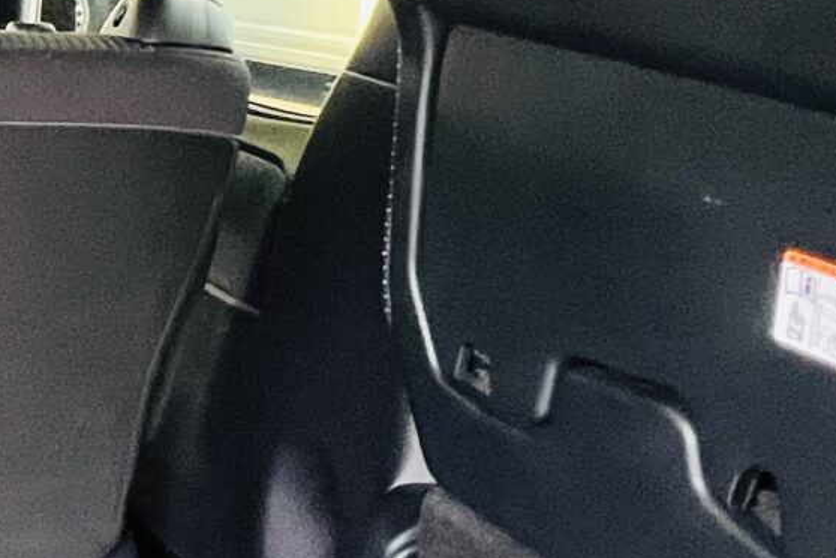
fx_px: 1440
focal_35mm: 62
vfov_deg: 21.8
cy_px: 194
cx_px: -556
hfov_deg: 22.9
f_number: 1.8
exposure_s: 1/60
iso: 400
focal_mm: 1.57
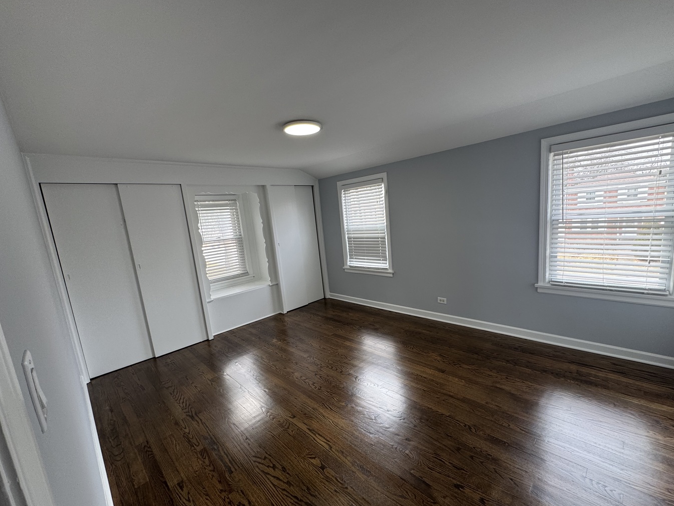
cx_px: 353
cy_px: 265
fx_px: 292
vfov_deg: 81.7
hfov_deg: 98.1
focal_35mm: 15
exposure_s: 1/99
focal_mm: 2.22
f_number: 2.2
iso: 80
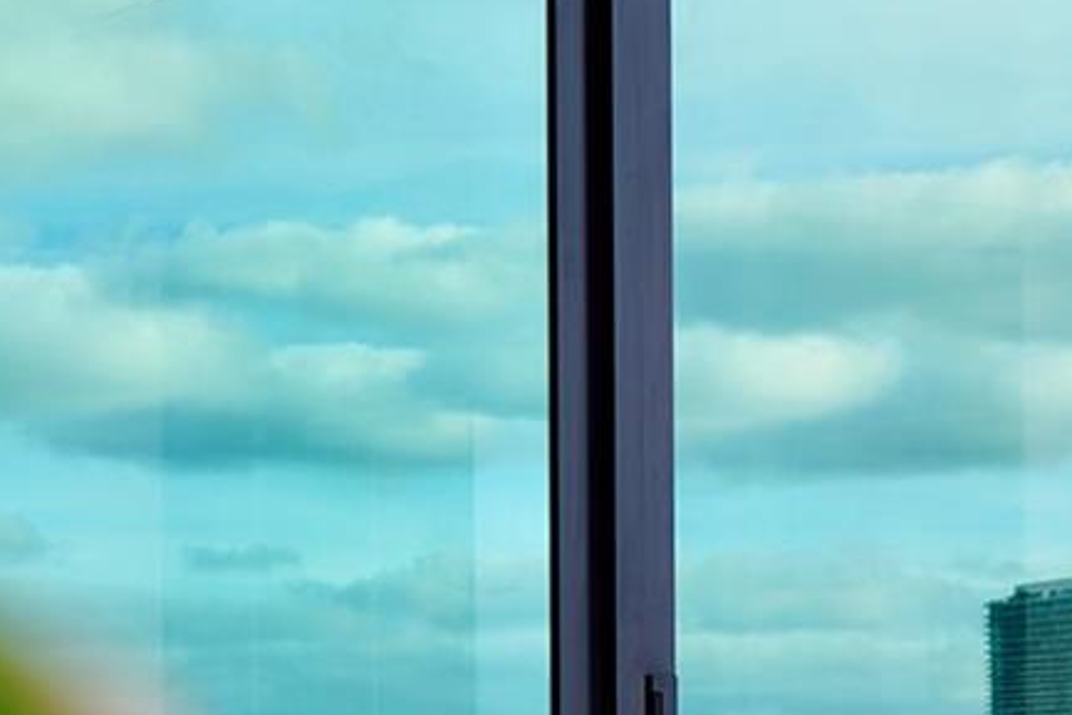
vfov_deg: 7.5
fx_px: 5391
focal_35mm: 181
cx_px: 1812
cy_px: 868
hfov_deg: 10.8
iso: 100
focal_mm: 49
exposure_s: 1/125
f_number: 5.6
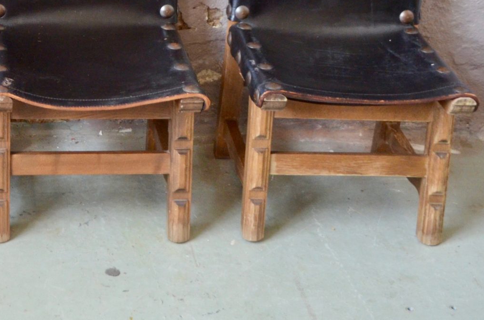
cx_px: -58
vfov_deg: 14.8
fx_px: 1221
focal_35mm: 91
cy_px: 40
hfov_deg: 21.2
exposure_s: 1/40
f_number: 4
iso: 1250
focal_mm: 24
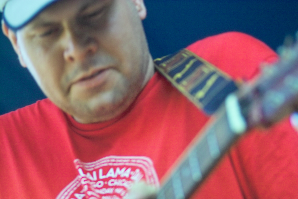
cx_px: 149
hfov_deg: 11.5
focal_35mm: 179
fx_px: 1482
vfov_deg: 7.7
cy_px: 100
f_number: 2.8
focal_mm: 105
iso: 200
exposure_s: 1/125
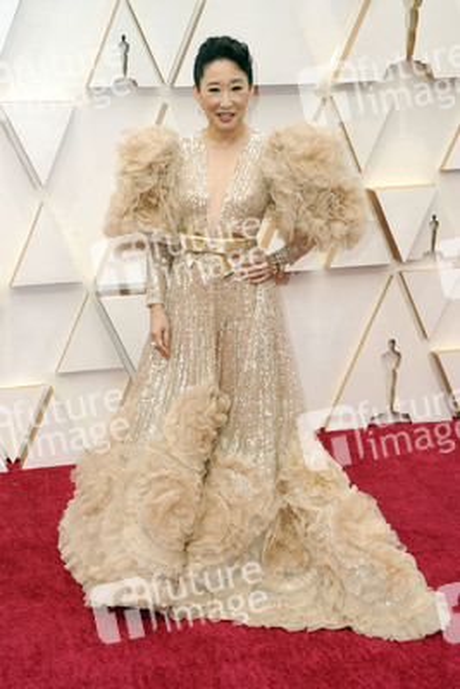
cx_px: 230
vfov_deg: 34.5
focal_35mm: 58
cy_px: 344
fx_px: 1111
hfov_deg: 23.4
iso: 800
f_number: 7.1
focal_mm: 58
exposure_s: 1/250
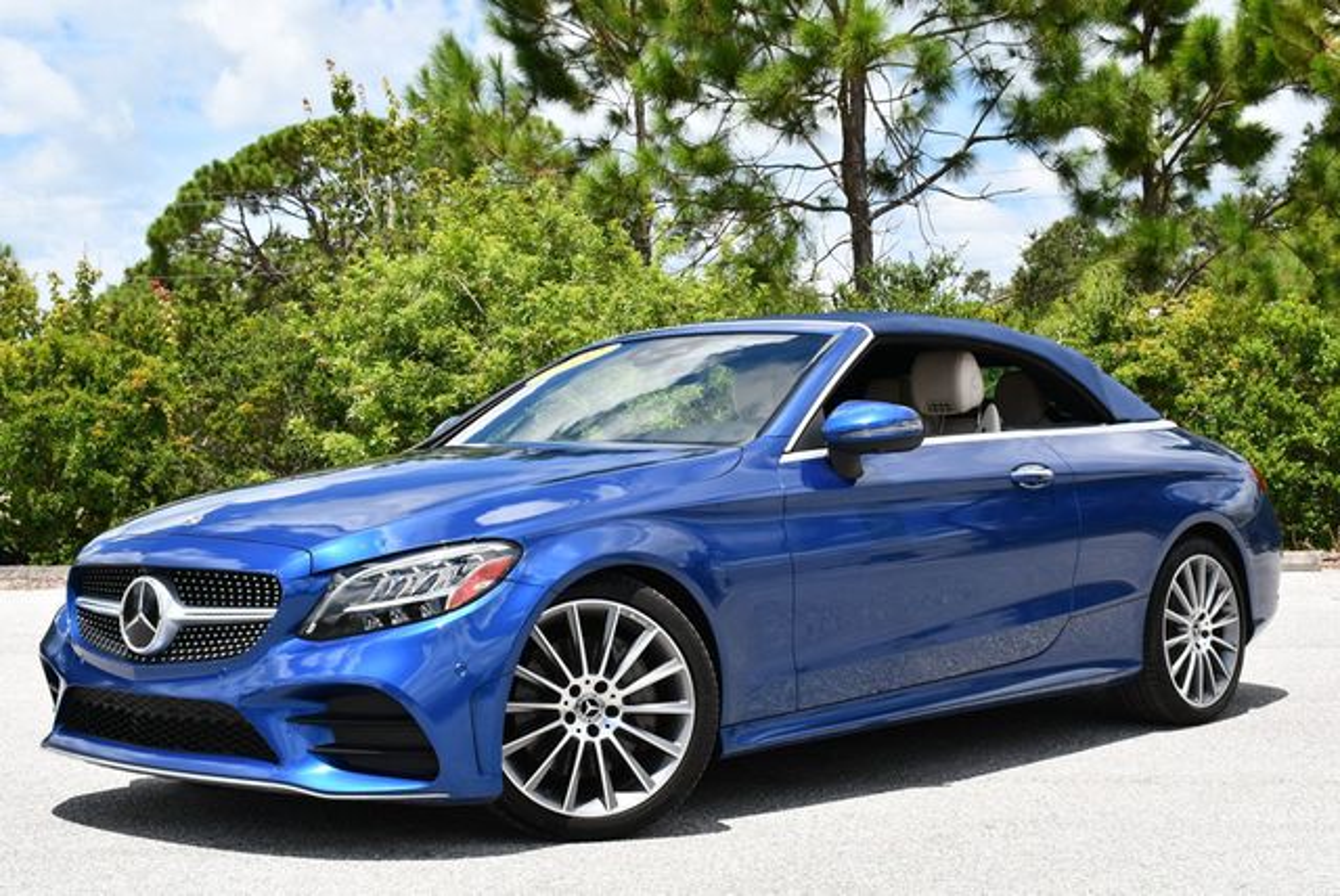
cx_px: 670
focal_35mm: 56
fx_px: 2086
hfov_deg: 35.6
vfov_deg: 24.2
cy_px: 448
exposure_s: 1/250
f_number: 8
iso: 100
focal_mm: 28
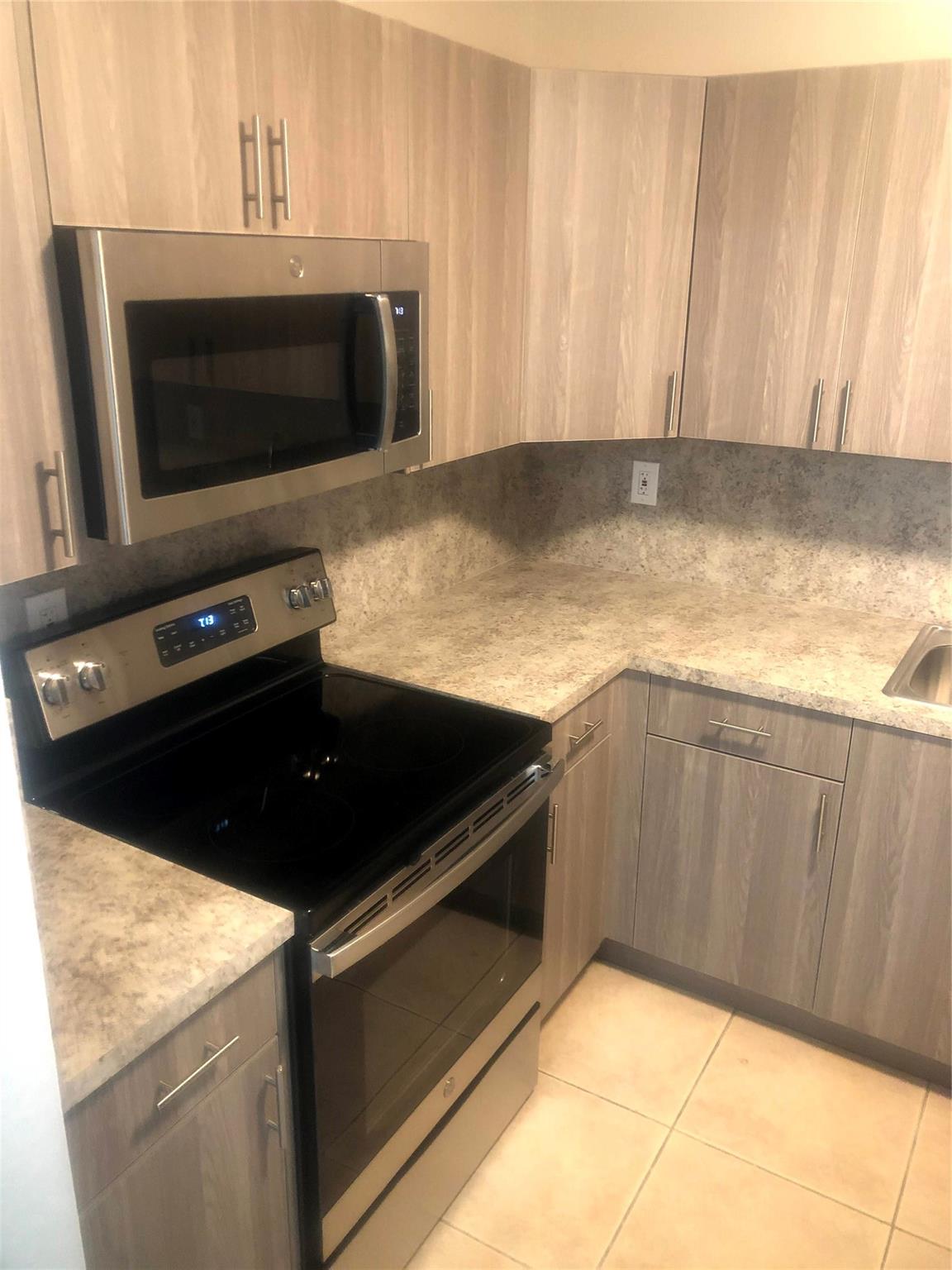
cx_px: 476
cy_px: 635
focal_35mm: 28
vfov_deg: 63.4
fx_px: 1027
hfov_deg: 49.7
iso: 100
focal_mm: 4
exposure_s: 1/12
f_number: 1.8
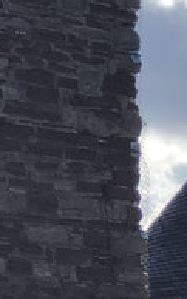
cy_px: 524
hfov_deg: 4.5
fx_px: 2376
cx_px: 321
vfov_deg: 7.0
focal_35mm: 291
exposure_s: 1/1499
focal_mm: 6.6
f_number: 2.8
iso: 20
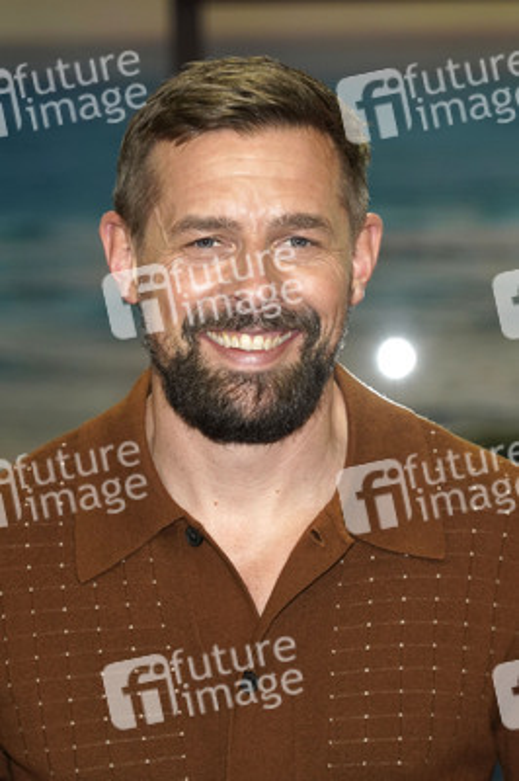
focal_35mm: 127
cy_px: 390
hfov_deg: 10.8
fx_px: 2751
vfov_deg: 16.1
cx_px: 260
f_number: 5.6
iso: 2000
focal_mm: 127
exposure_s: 1/100
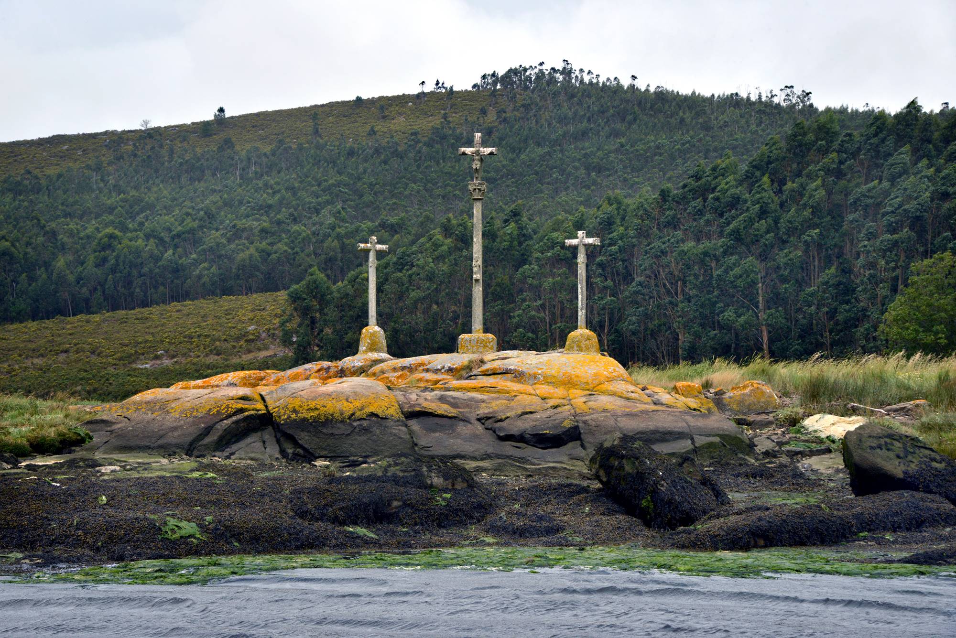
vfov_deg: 17.5
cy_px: 319
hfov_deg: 26.0
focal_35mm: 78
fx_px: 2072
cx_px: 478
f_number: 11
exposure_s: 1/500
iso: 400
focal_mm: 78
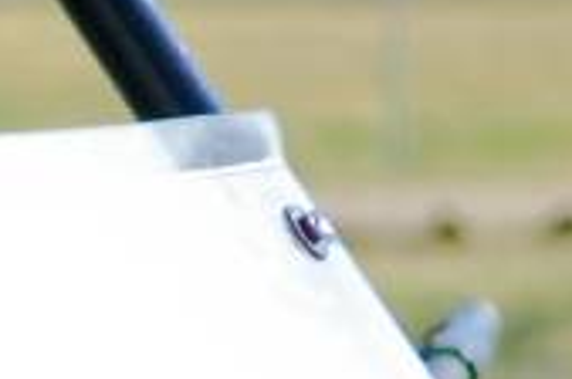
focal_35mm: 635
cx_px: -1493
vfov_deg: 2.2
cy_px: 722
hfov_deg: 3.2
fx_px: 10068
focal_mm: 55
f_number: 3.5
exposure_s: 1/3200
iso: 640
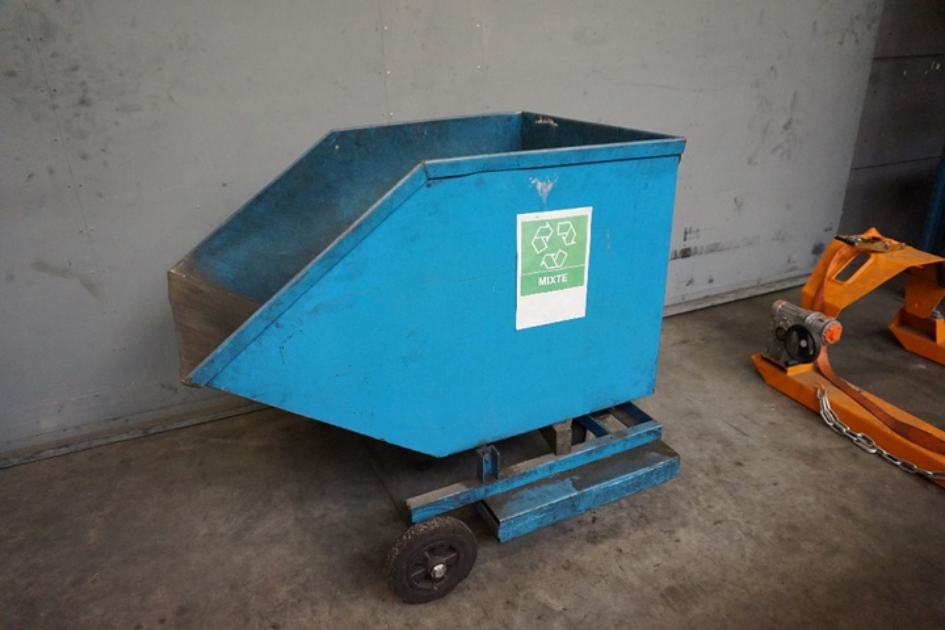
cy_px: 315
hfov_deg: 73.7
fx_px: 630
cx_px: 472
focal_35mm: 24
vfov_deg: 53.1
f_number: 3.5
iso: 3200
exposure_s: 1/125
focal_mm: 16
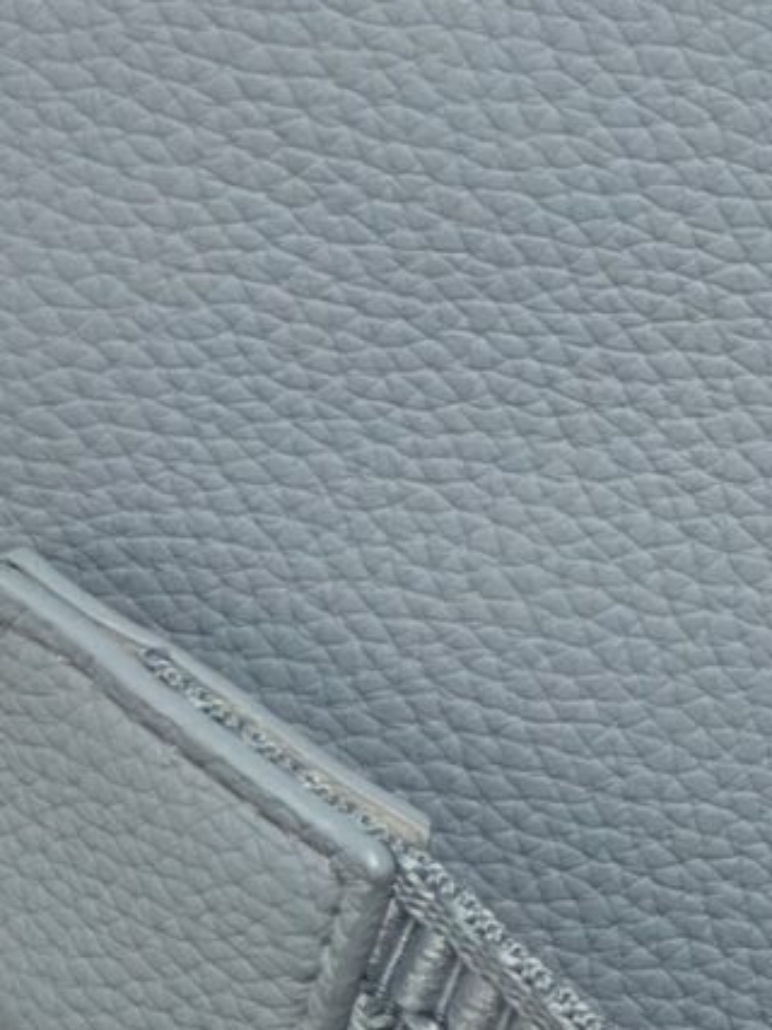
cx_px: 1409
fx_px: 4106
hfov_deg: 10.1
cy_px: 475
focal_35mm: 138
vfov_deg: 14.3
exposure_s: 1/100
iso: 125
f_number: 1.8
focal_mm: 5.4
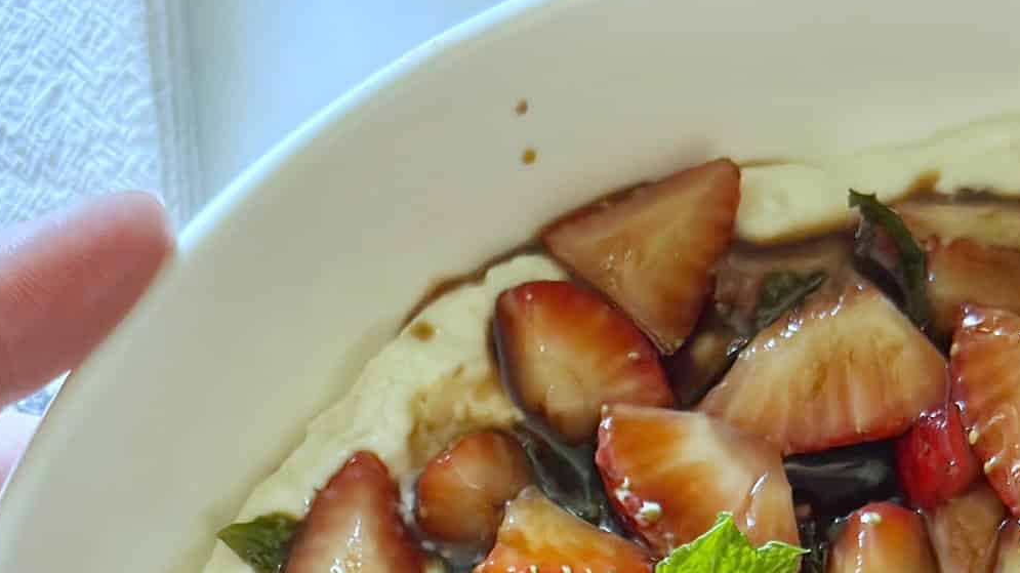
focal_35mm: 106
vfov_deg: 10.7
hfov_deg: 20.1
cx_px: 382
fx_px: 2866
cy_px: 1008
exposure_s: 1/41
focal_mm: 6.9
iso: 400
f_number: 1.8
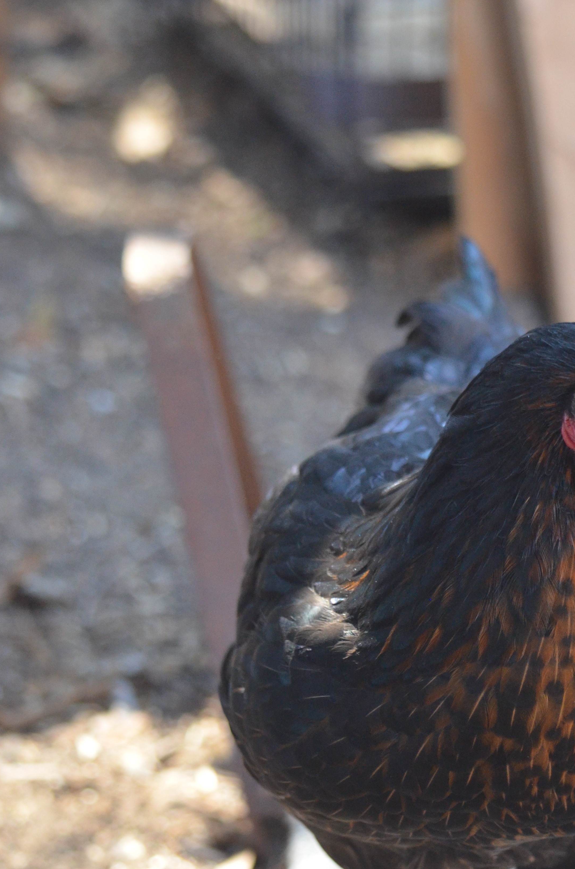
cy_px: 572
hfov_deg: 10.3
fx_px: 3177
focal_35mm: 132
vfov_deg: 15.5
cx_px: 400
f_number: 4.5
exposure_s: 1/400
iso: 1600
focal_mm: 58
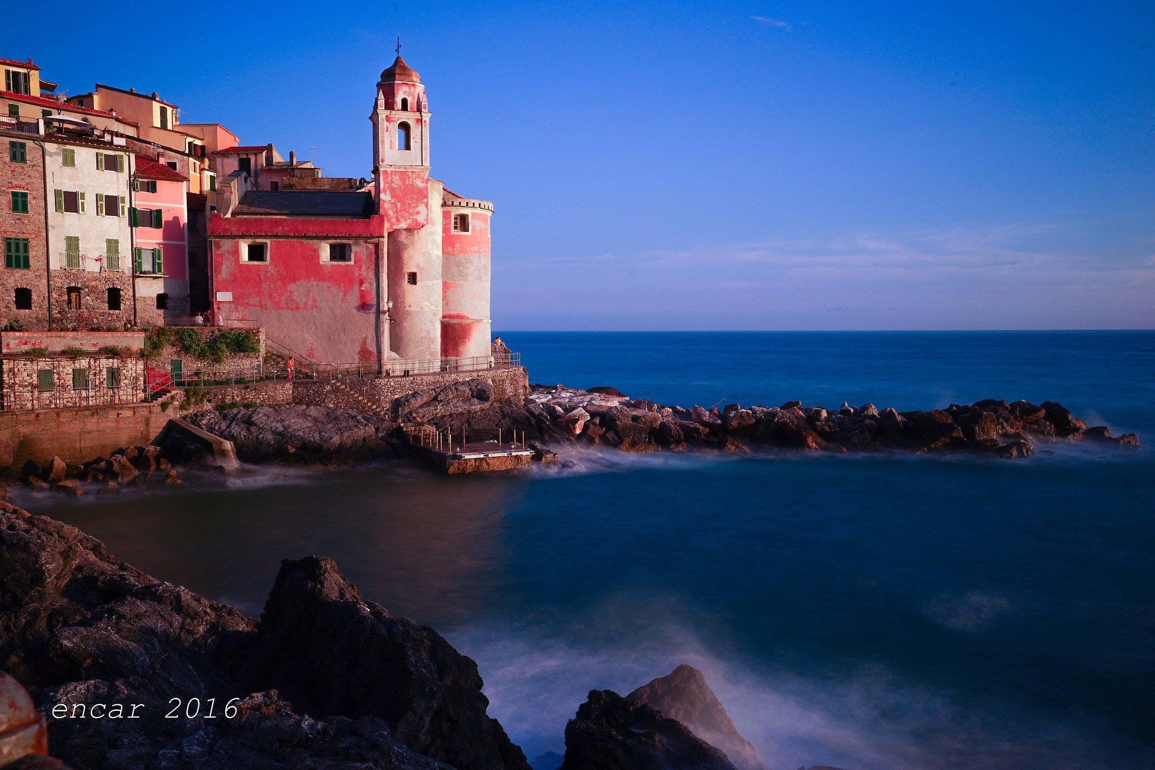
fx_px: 1123
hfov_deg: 54.4
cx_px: 578
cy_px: 385
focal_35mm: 35
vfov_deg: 37.9
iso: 100
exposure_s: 10
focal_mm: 35
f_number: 16
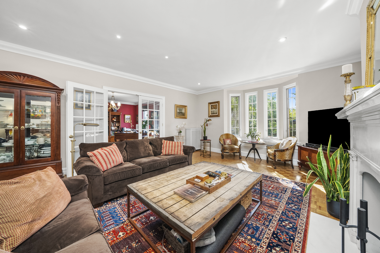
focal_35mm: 12
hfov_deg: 112.6
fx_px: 127
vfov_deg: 90.0
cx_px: 190
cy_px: 126
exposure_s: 1/5
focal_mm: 12
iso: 1250
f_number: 11
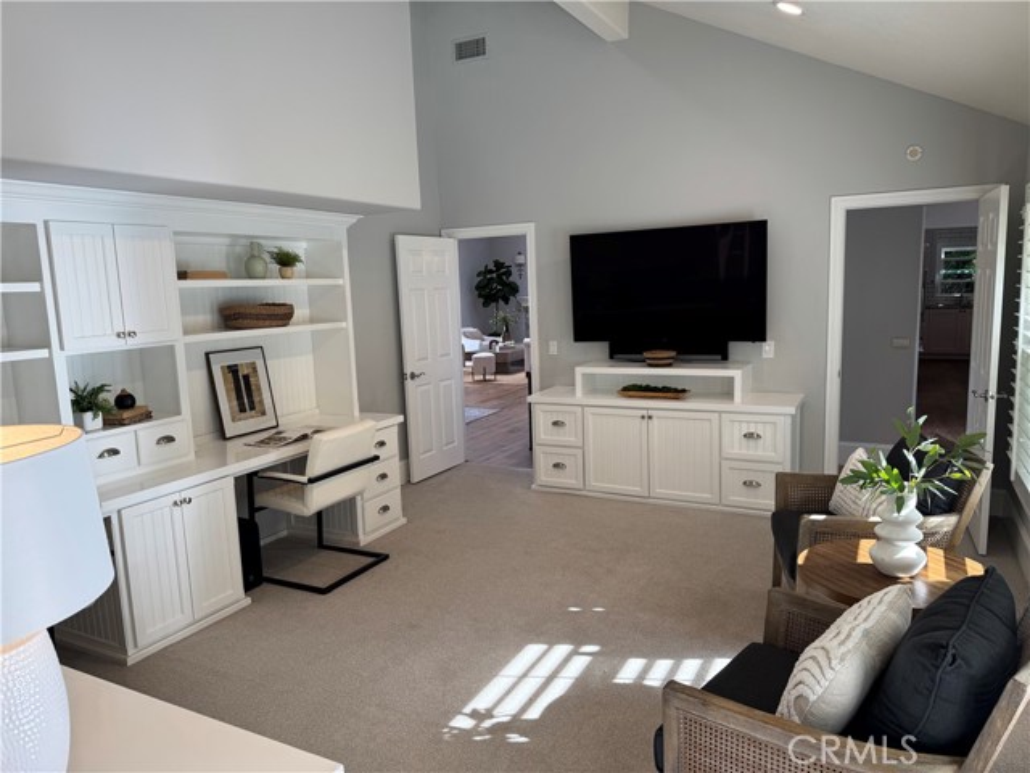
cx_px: 515
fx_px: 714
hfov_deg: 71.6
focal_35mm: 24
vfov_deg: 56.8
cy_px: 386
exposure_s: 1/120
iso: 64
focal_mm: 6.76
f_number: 1.78
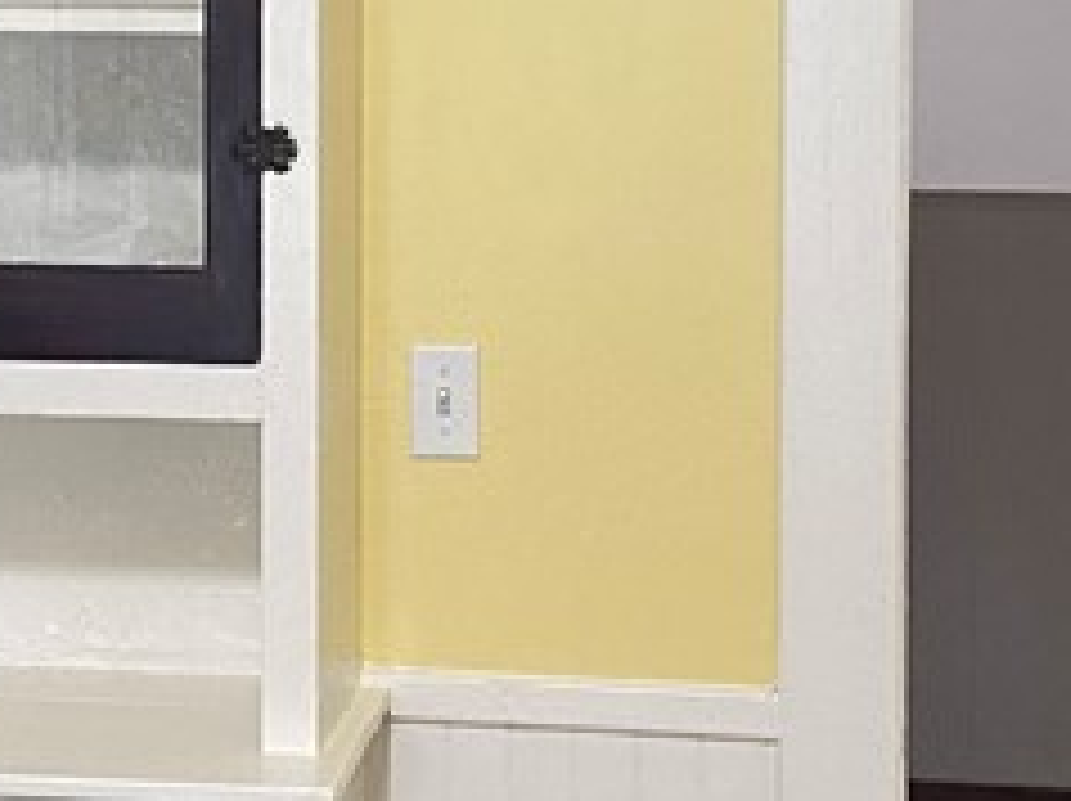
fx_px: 3462
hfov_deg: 17.4
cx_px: 220
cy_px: 243
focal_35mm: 112
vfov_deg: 13.2
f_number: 1.8
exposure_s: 1/60
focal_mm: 4.25
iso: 250
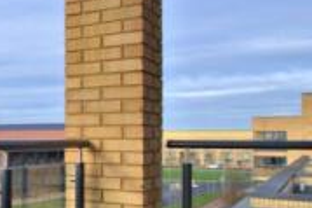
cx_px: -145
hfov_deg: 26.9
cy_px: 130
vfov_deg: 24.5
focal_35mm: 55
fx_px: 476
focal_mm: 10
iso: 100
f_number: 3.5
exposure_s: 1/640
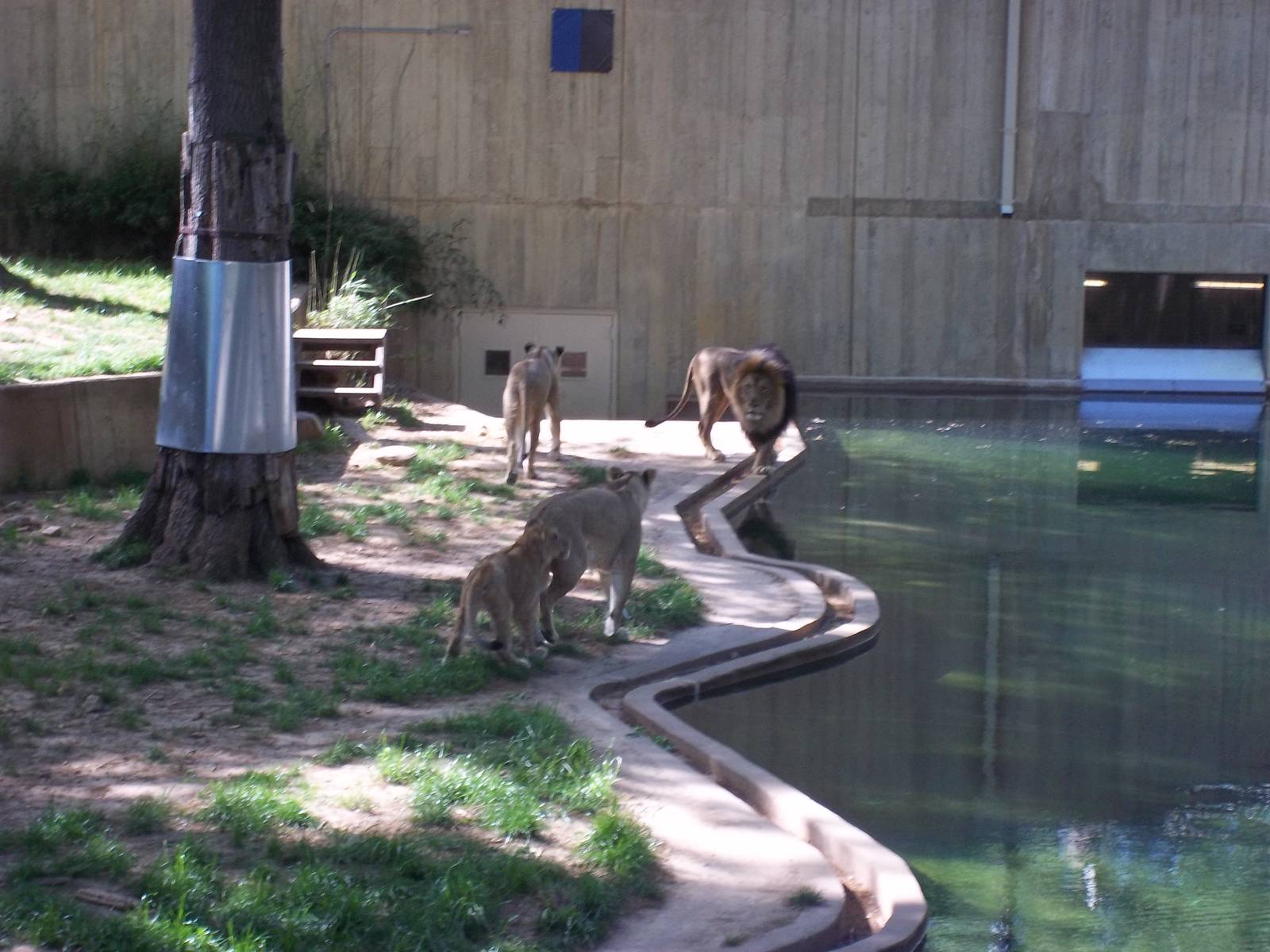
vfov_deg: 13.7
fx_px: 3962
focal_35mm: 108
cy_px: 476
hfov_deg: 18.2
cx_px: 635
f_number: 5.6
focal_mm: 19.5
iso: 113
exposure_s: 1/60
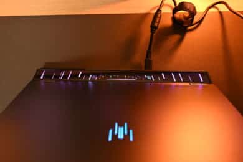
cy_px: 81
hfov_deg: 56.5
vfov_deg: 39.4
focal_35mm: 34
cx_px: 122
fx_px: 226
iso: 900
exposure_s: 1/40
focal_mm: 33.5
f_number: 4
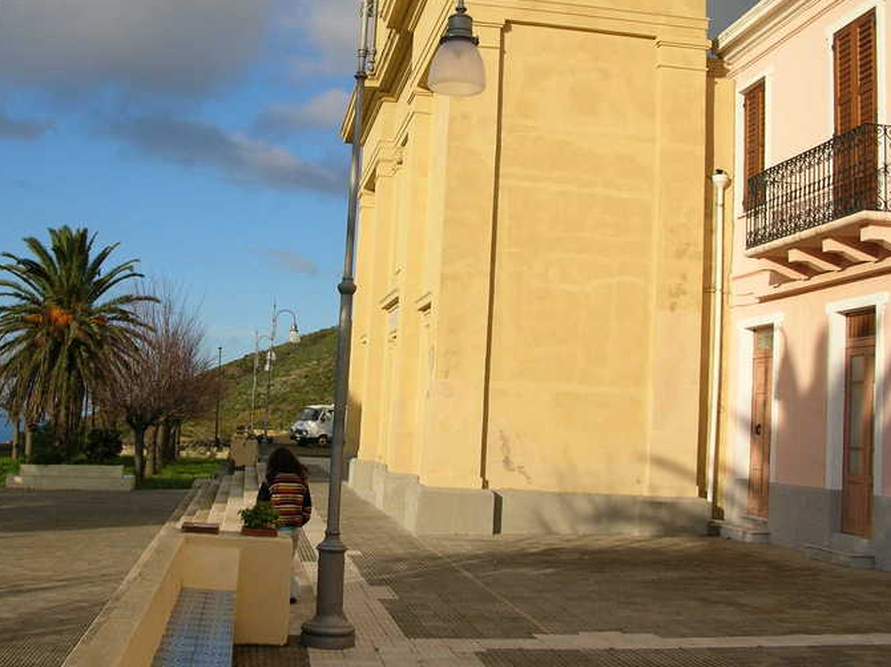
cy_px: 288
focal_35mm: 43
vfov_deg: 33.5
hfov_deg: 43.8
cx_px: 386
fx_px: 1106
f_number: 3.7
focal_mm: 6
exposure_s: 1/722
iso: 50
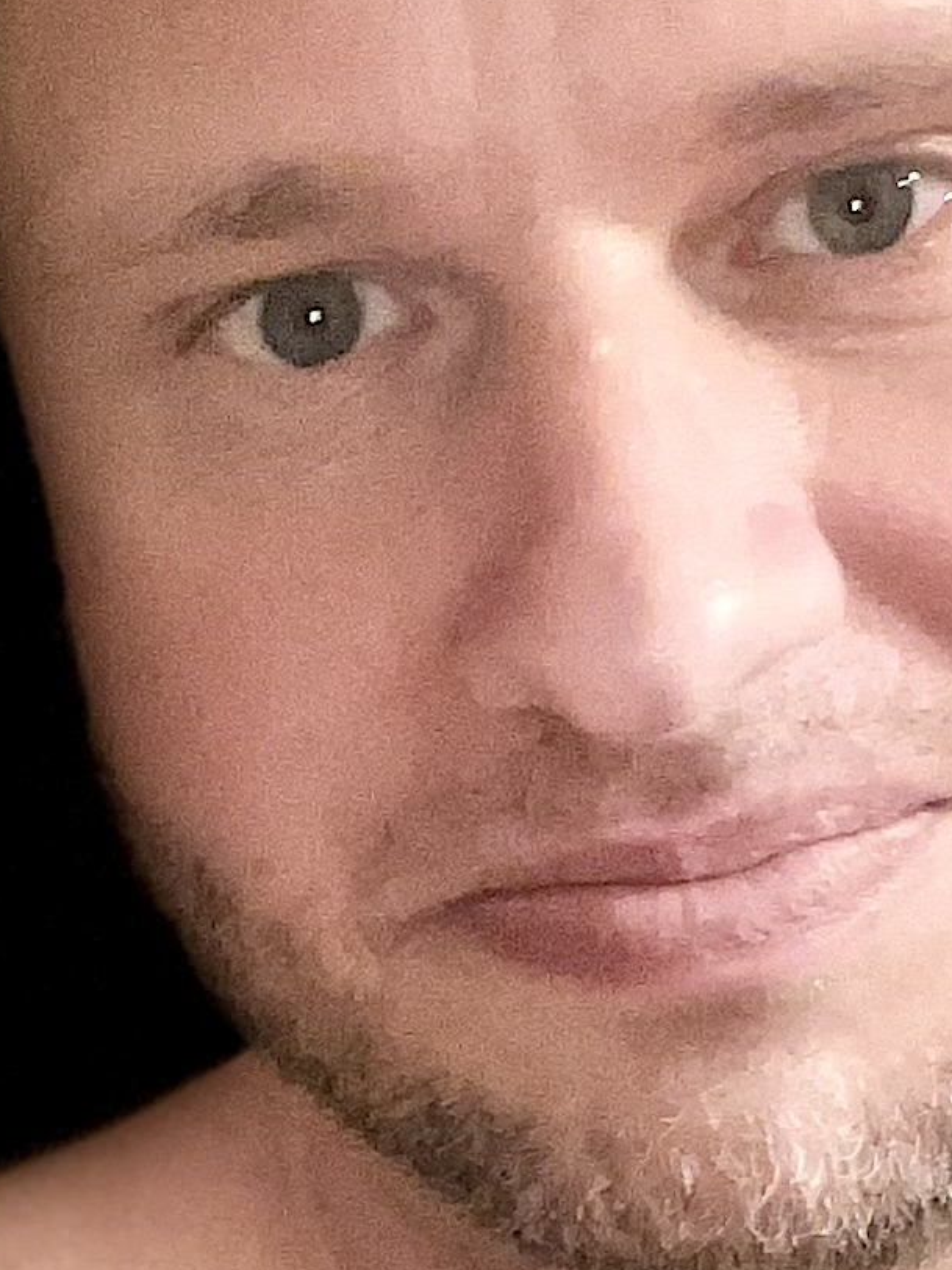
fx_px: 4184
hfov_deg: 13.0
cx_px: 491
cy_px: 1315
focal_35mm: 114
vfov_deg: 16.8
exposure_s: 1/25
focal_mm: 2.71
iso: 250
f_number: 2.2
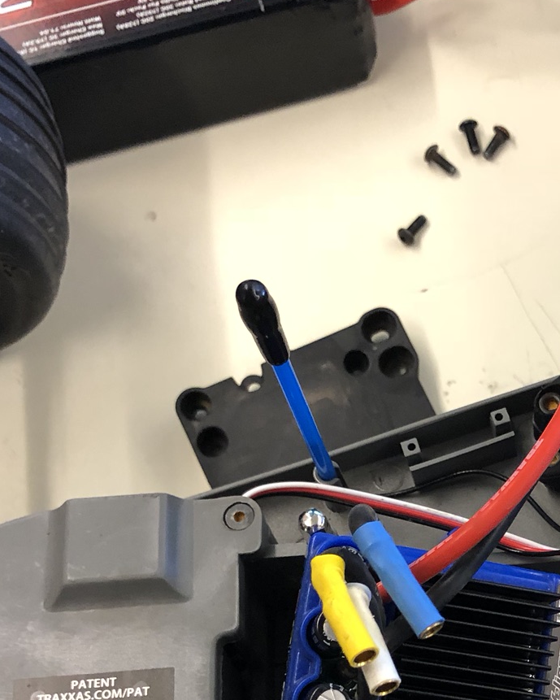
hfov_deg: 22.7
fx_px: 1346
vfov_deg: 28.2
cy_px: 602
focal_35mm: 65
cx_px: 532
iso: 64
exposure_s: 1/15
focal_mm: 4
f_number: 1.8
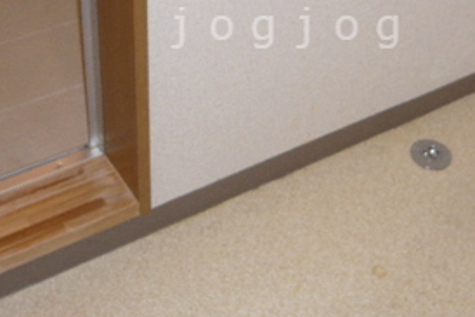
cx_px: 290
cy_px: 28
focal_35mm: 68
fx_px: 898
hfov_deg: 29.6
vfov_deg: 19.6
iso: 100
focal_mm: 4.6
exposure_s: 1/30
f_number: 2.8
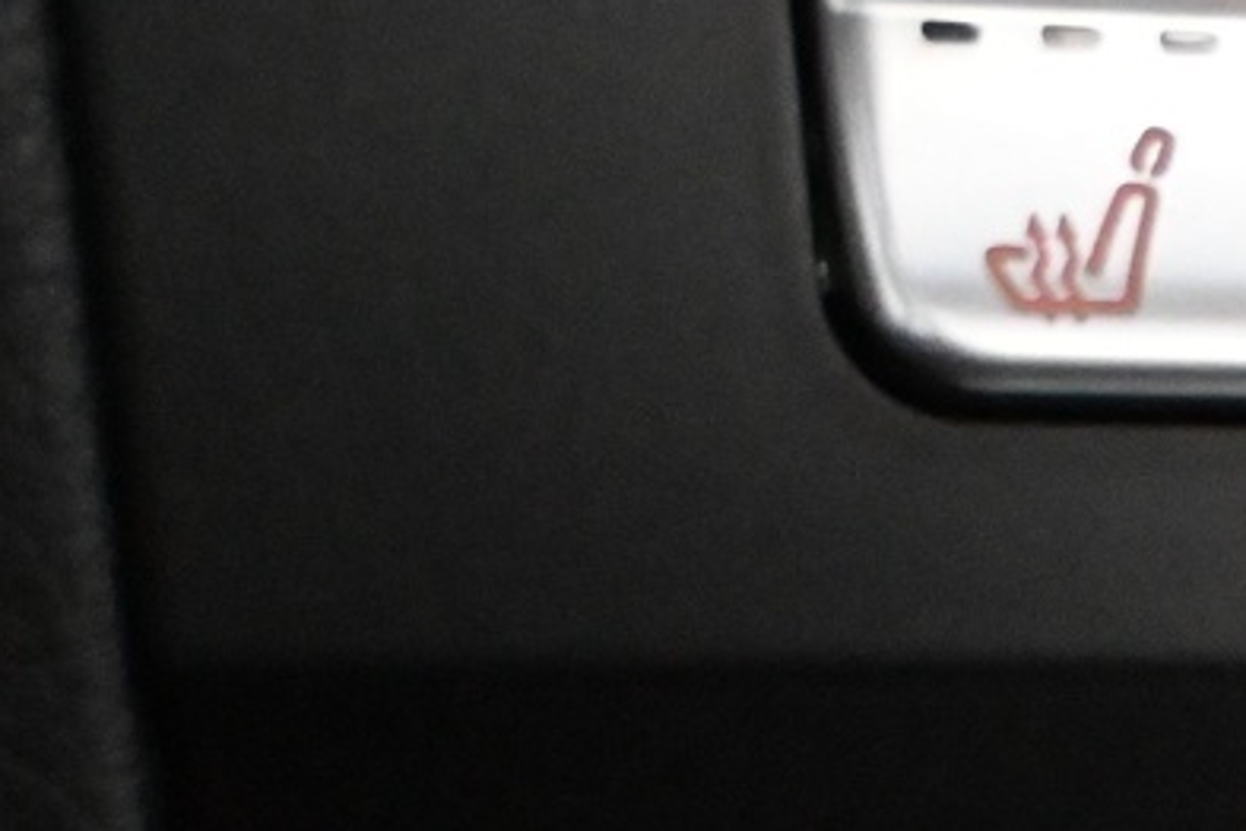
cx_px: 2232
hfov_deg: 13.5
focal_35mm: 136
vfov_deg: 9.6
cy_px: 1481
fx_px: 4707
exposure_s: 1/125
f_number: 4
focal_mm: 22
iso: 9000
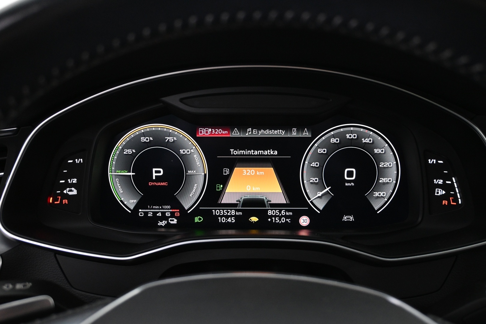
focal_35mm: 30
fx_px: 405
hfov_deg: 61.9
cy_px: 162
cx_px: 243
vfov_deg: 43.6
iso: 1600
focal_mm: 20
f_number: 3.8
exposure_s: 1/25
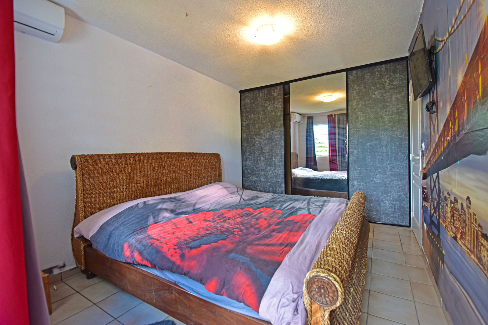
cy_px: 162
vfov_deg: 77.3
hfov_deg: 100.4
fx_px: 203
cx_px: 244
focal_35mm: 15
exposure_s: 1/30
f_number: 3.5
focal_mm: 10
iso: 400
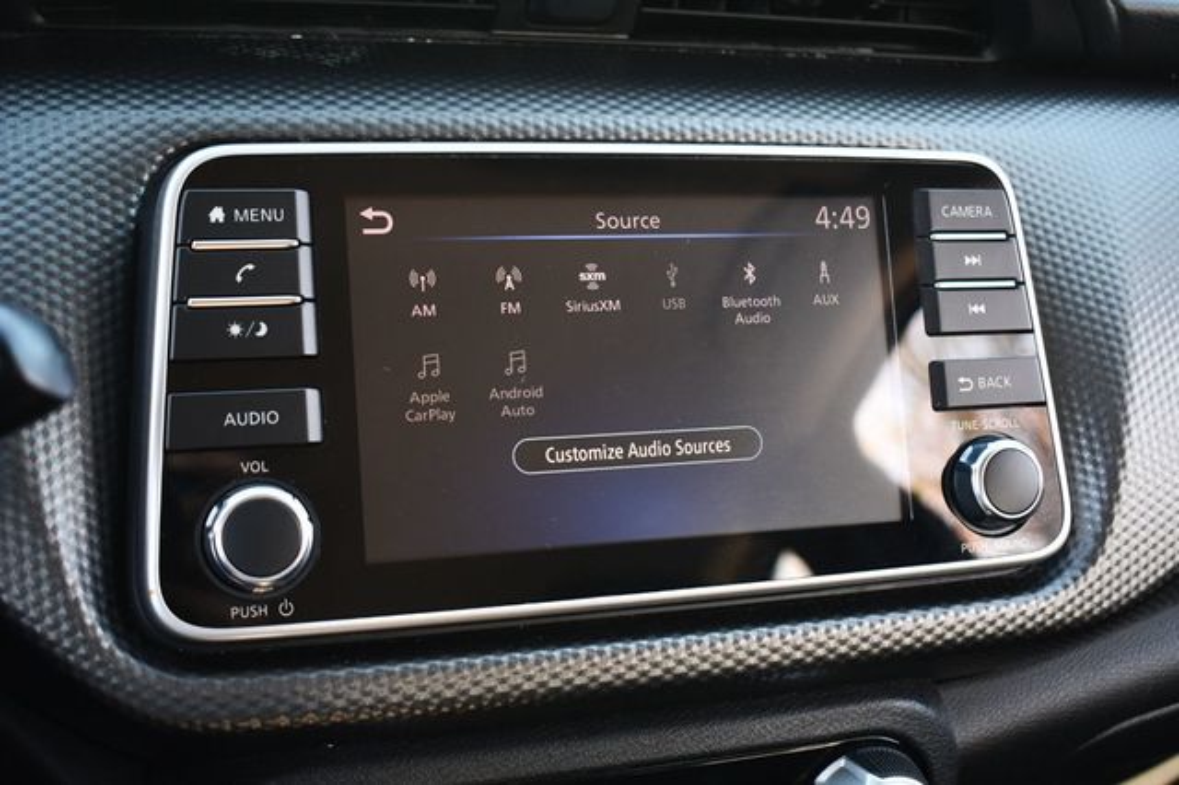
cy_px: 392
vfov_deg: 29.8
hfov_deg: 43.6
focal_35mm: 45
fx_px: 1473
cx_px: 590
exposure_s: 1/125
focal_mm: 30
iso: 800
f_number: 4.2
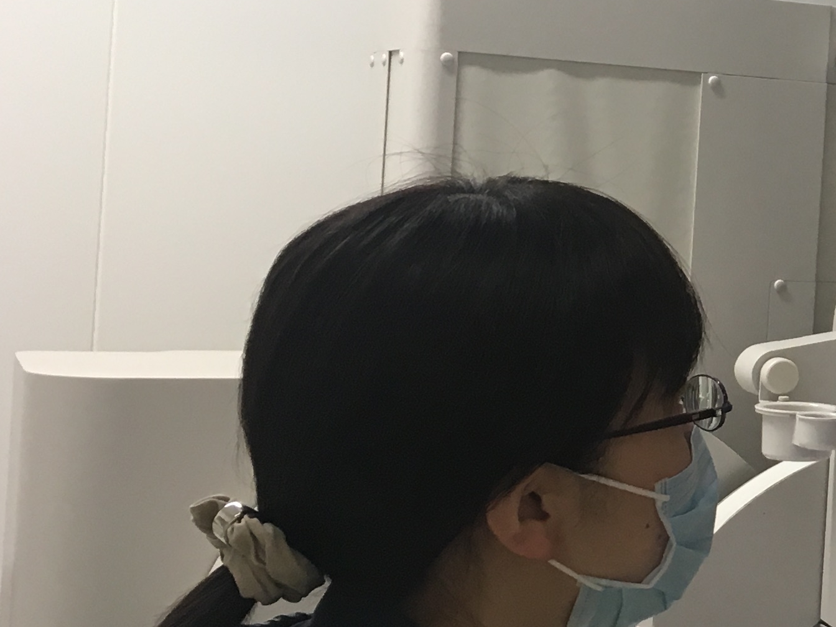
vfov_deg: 16.9
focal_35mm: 87
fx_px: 2101
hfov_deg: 20.0
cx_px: 1187
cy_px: 205
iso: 64
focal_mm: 4.2
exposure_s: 1/30
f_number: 2.2
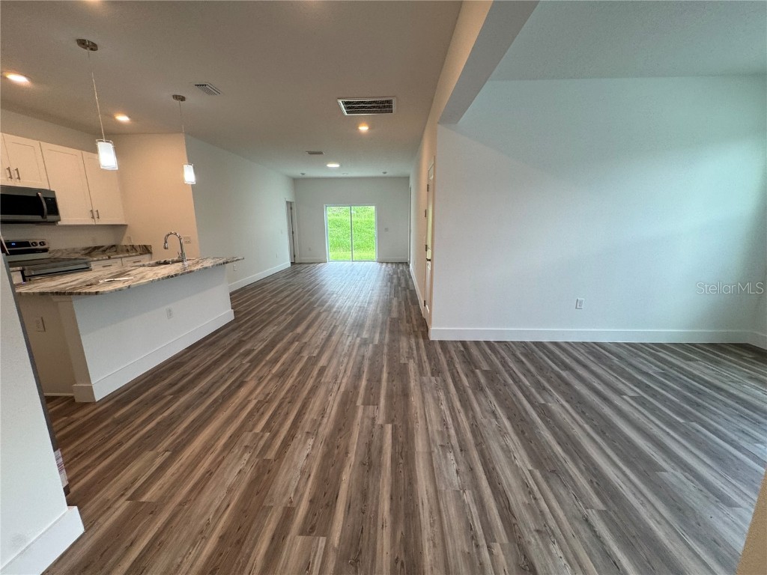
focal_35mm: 14
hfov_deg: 102.1
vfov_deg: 85.7
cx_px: 384
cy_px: 288
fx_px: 310
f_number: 2.2
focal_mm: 2.22
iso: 125
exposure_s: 1/120
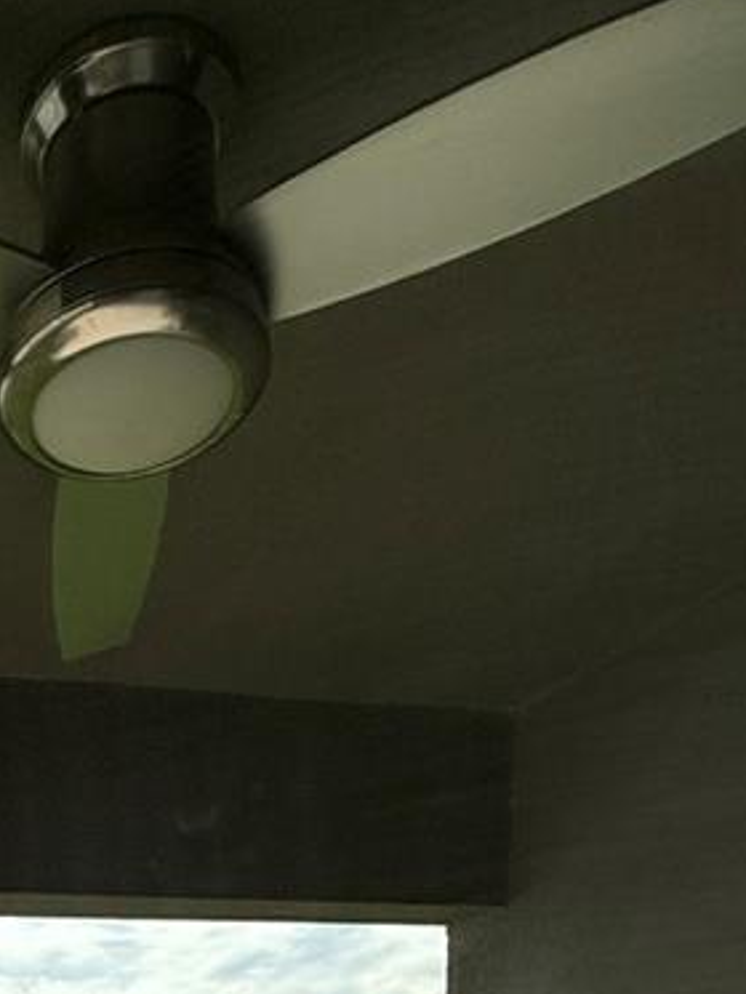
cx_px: -83
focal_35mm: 45
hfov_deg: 29.0
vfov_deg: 27.4
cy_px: 1524
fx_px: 1292
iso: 50
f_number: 2.2
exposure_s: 1/3891
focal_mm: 2.22
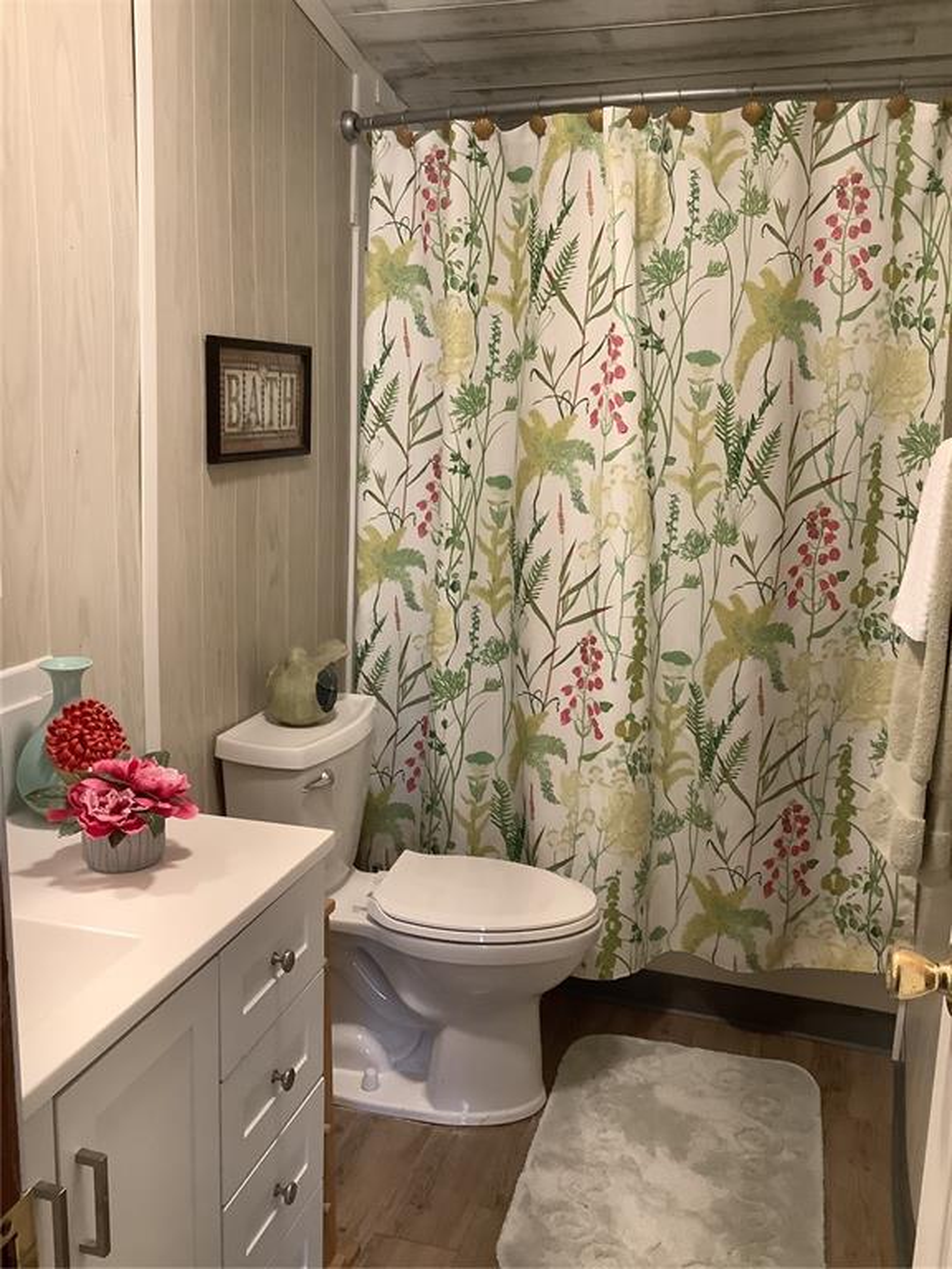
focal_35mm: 31
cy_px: 634
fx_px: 1137
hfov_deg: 45.4
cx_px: 476
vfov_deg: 58.4
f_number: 2.4
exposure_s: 1/50
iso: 200
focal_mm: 3.3
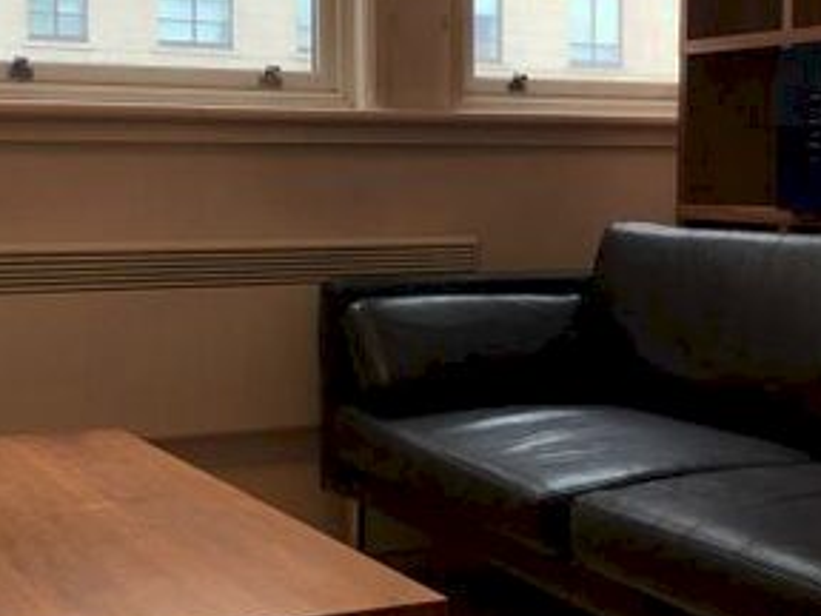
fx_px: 1613
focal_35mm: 68
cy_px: 215
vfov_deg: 21.5
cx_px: 485
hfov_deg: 28.5
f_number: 1.8
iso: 20
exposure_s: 1/115
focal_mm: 4
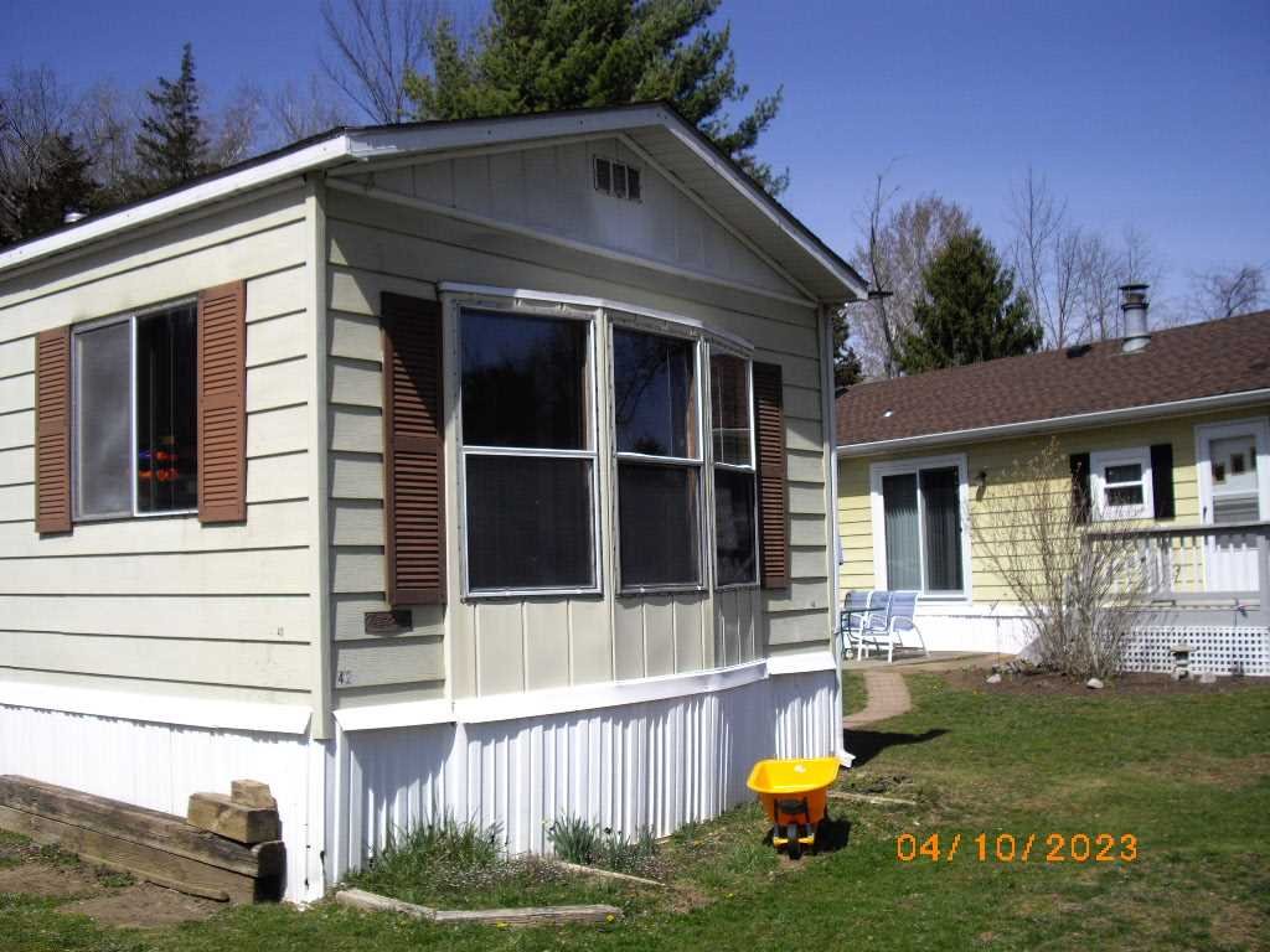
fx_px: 1394
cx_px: 635
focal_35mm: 38
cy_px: 476
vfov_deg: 37.7
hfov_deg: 49.0
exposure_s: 1/200
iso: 64
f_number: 8
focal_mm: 7.9
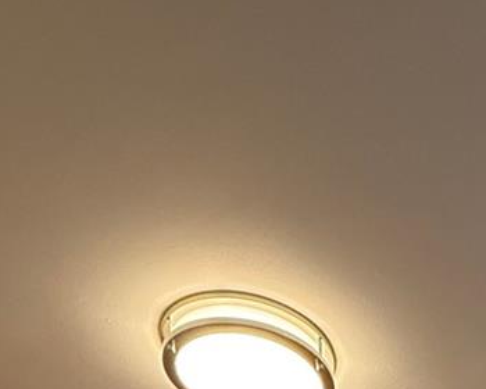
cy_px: 1018
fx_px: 863
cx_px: 530
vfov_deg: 13.6
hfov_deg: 28.6
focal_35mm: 60
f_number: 2.2
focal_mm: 2.22
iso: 250
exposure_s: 1/60
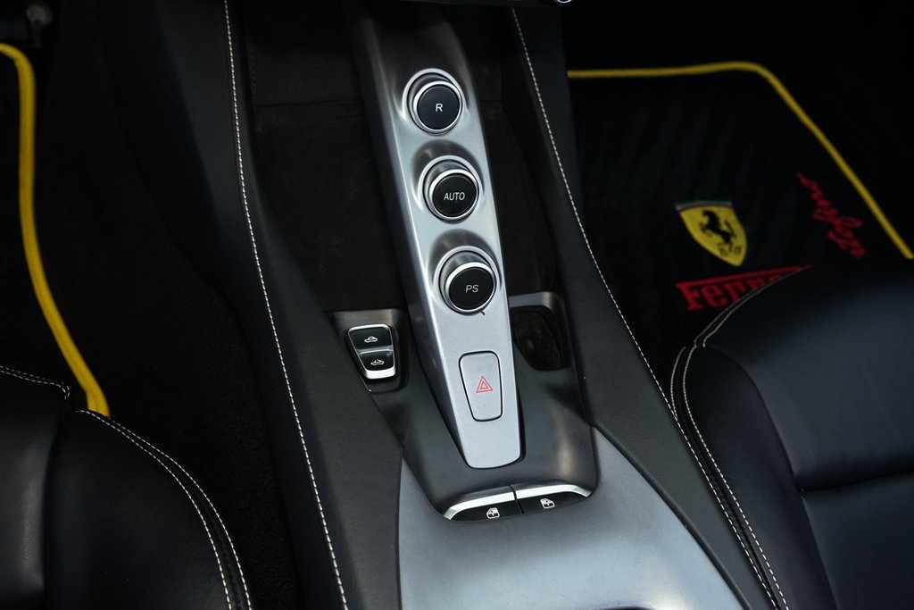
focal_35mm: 32
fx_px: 813
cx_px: 457
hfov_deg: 58.7
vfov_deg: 41.1
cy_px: 305
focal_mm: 32
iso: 1250
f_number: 8
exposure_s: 1/40
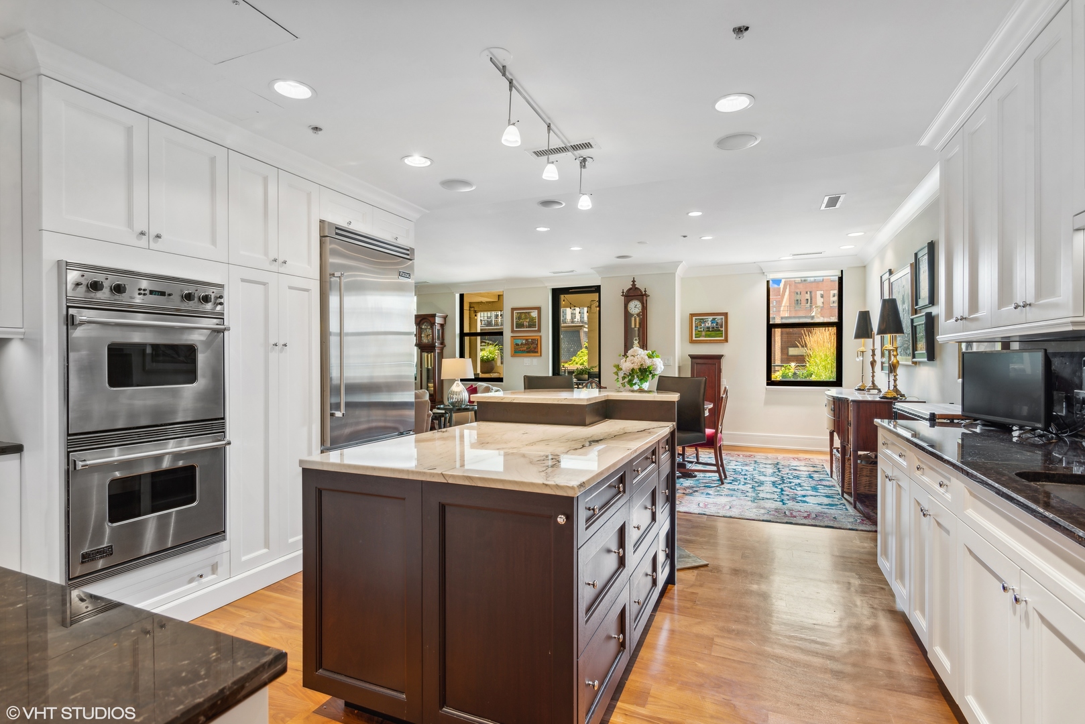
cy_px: 362
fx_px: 513
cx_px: 542
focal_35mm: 17
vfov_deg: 70.5
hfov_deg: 93.3
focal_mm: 17
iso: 200
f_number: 8
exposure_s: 1/2.5
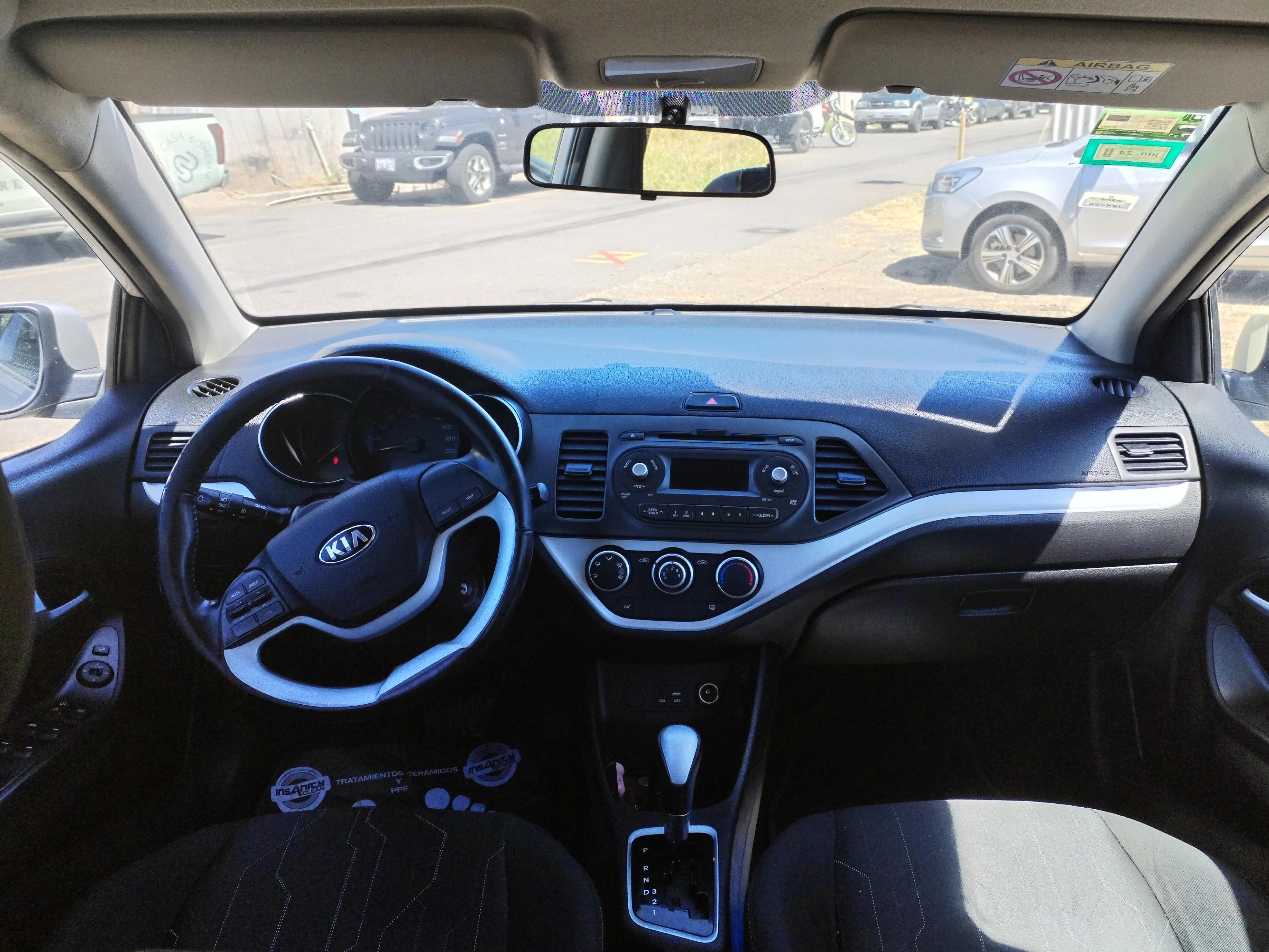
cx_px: 641
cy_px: 434
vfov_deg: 41.8
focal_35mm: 34
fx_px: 1246
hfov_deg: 54.0
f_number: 1.8
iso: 100
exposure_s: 1/234
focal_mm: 4.75
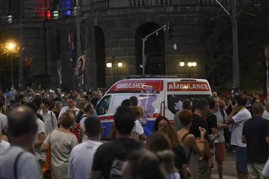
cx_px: 134
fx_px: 785
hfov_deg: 19.5
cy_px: 90
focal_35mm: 105
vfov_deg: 13.0
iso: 3200
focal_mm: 70
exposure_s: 1/400
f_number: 2.8
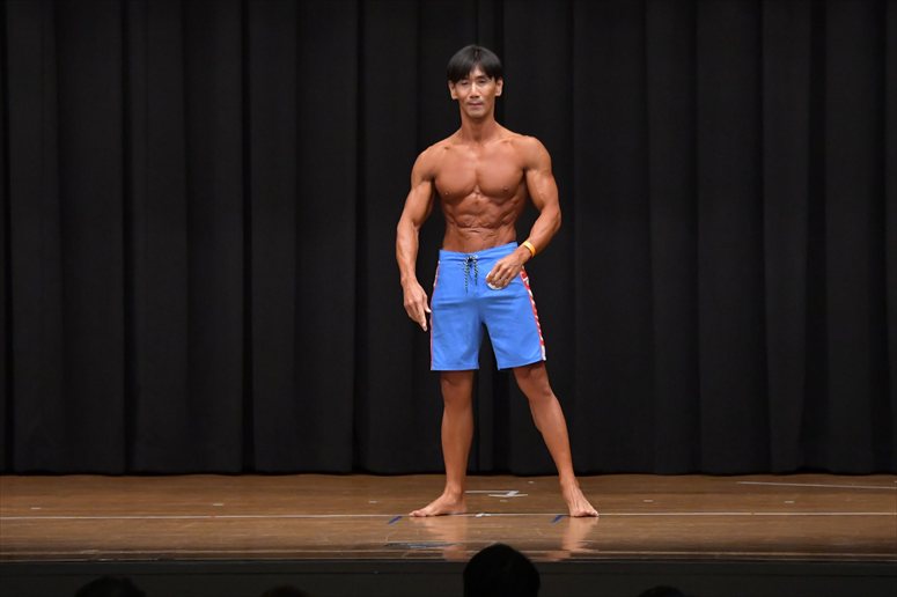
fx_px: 5404
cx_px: 448
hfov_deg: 9.5
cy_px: 298
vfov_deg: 6.3
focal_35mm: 217
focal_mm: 145
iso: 6400
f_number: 5.6
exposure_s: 1/400
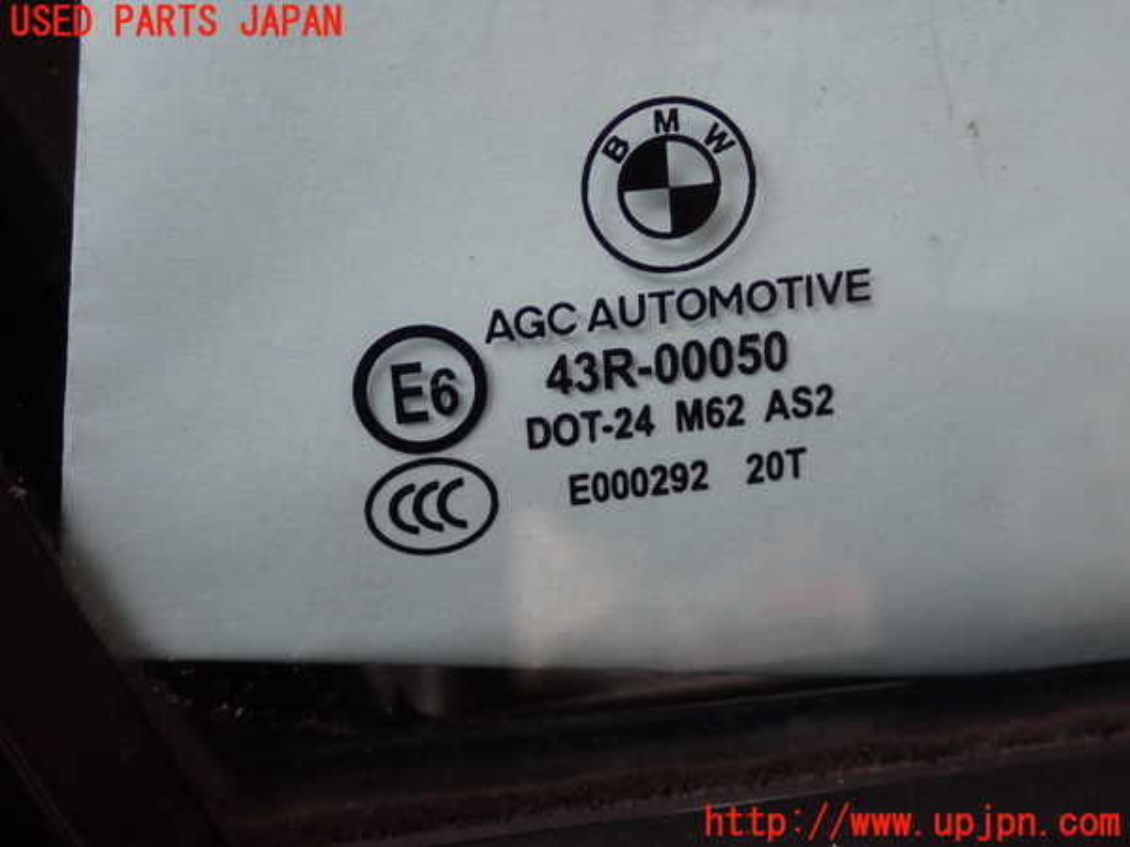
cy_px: 424
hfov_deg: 38.2
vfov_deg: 29.1
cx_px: 565
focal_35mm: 50
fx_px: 1632
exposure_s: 1/50
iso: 200
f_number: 3.2
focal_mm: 9.01
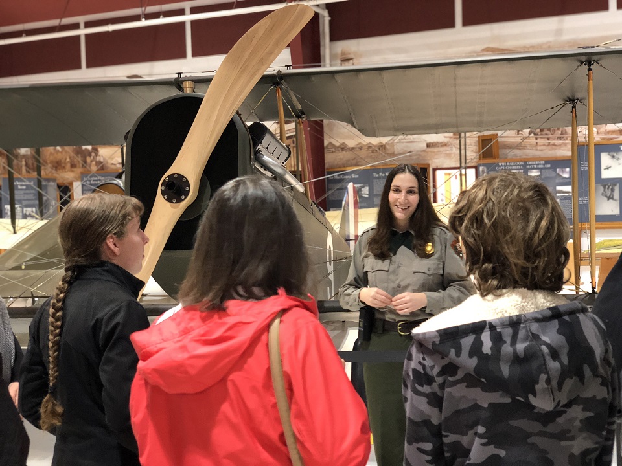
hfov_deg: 36.8
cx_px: 311
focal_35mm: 52
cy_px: 233
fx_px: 934
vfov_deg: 28.0
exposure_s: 1/15
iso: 160
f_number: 2.4
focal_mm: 6
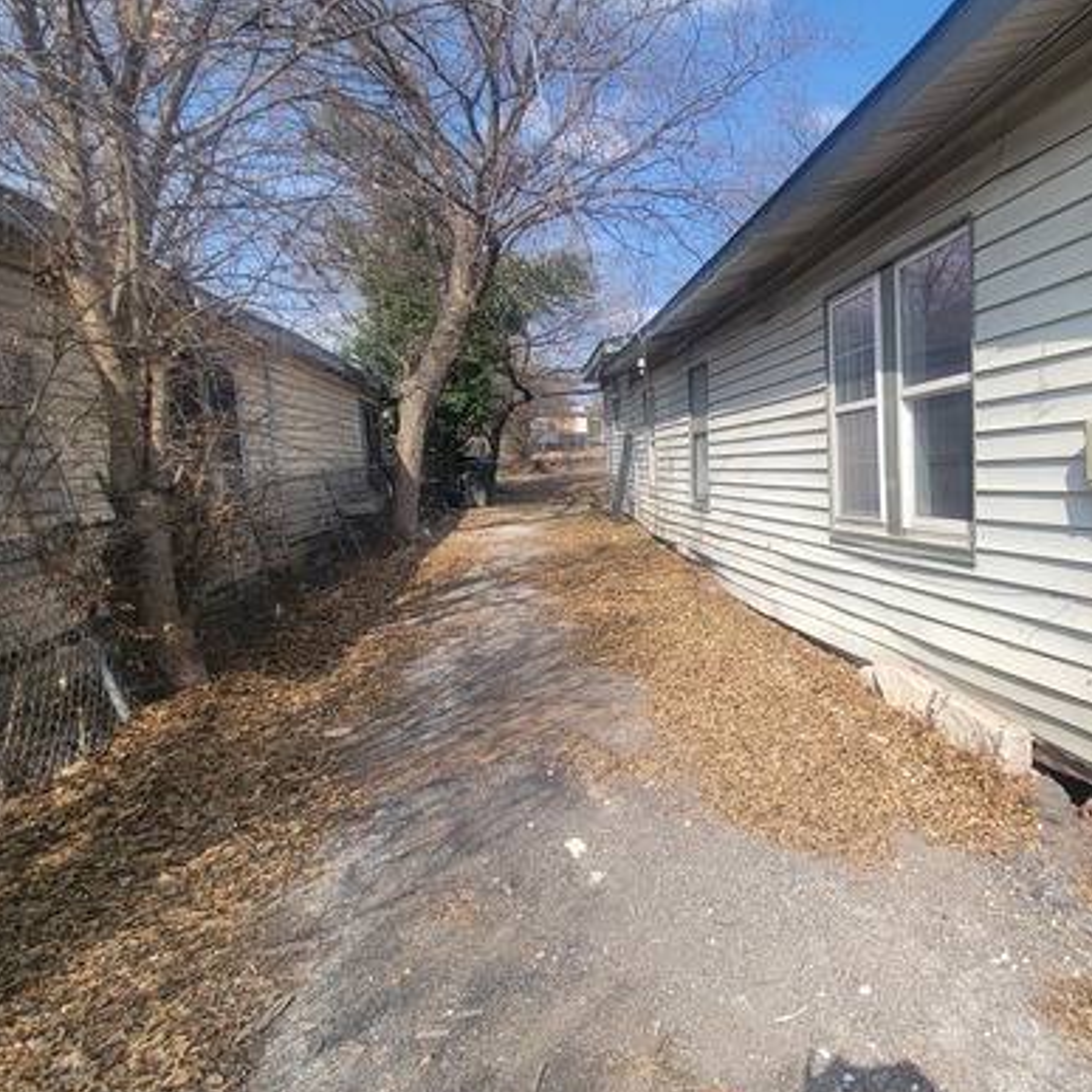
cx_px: 835
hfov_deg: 71.7
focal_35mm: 19
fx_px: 678
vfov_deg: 77.7
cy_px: 536
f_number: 2.2
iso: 50
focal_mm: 2.2
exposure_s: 1/1182
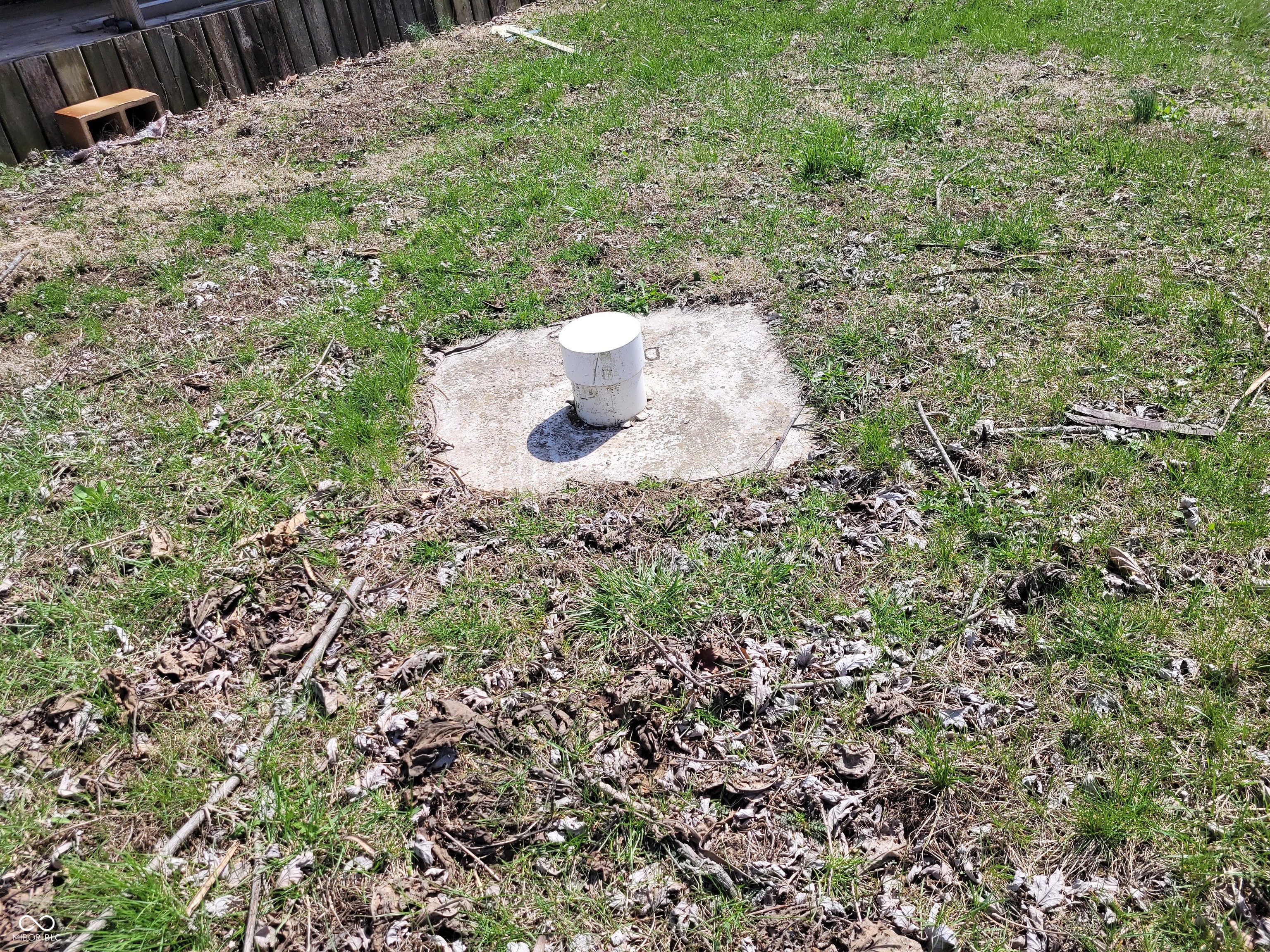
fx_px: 954
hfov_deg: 67.3
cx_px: 635
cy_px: 476
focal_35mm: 26
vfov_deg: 53.1
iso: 40
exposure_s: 1/1849
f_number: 1.8
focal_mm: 5.4
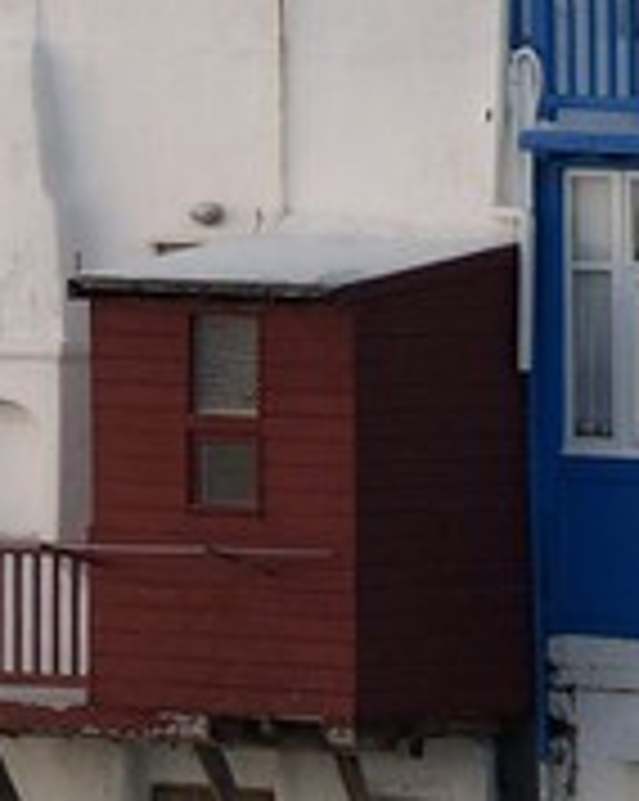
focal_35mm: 1689
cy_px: -288
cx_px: -2344
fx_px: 39996
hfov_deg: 0.9
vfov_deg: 1.1
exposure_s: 1/160
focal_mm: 200
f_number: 4
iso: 400
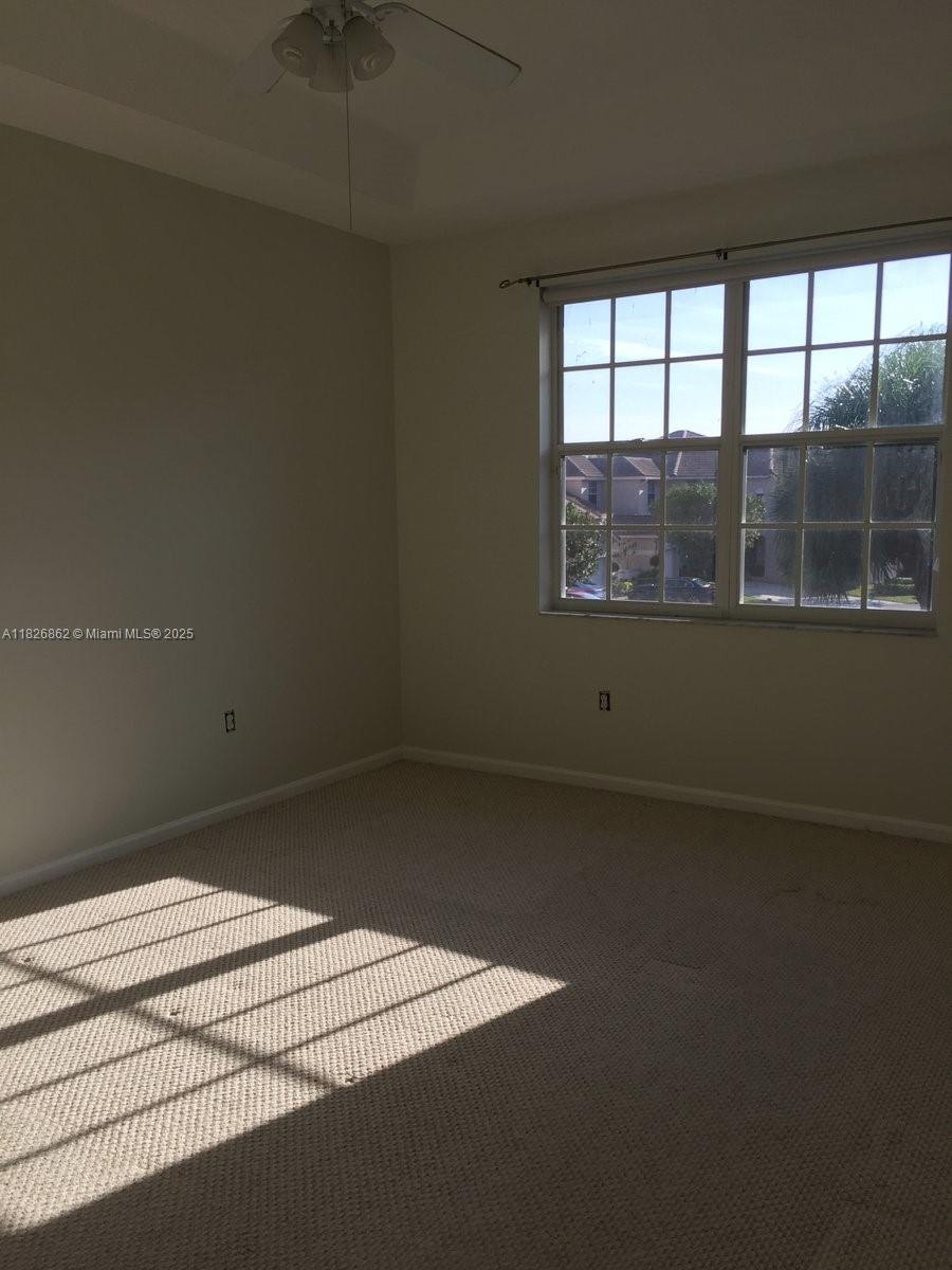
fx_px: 1063
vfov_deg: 61.7
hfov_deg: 48.2
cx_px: 476
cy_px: 635
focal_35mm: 29
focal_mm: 4.15
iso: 32
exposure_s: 1/460
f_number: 2.2
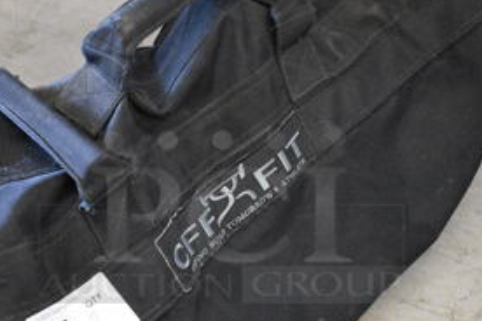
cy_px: 211
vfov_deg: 18.6
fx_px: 977
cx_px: 222
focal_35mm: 73
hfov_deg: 27.7
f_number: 3.8
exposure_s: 1/125
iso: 4500
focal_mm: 22
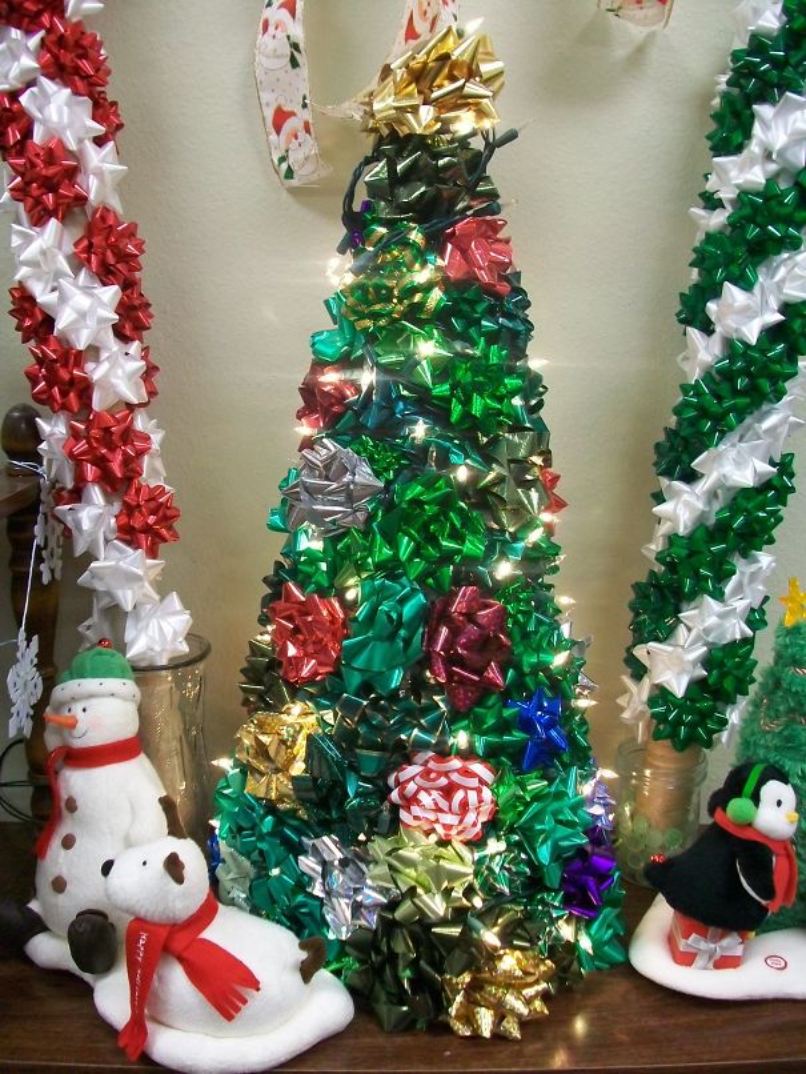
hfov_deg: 44.2
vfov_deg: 56.8
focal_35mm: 32
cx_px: 403
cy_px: 537
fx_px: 993
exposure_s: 1/15
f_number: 2.8
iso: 160
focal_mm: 5.7
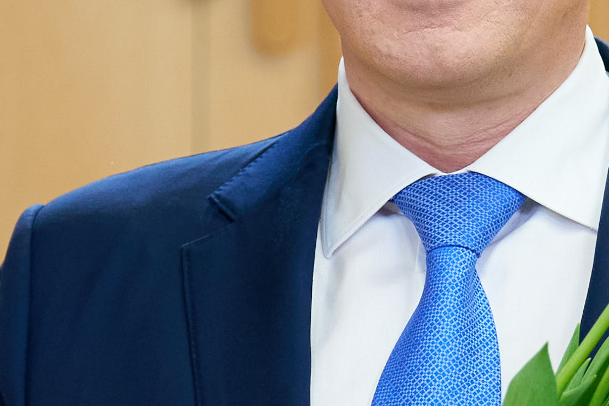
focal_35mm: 468
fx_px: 7914
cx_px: 520
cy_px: 312
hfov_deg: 4.4
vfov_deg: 2.9
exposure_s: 1/200
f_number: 3.5
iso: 1250
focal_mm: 88
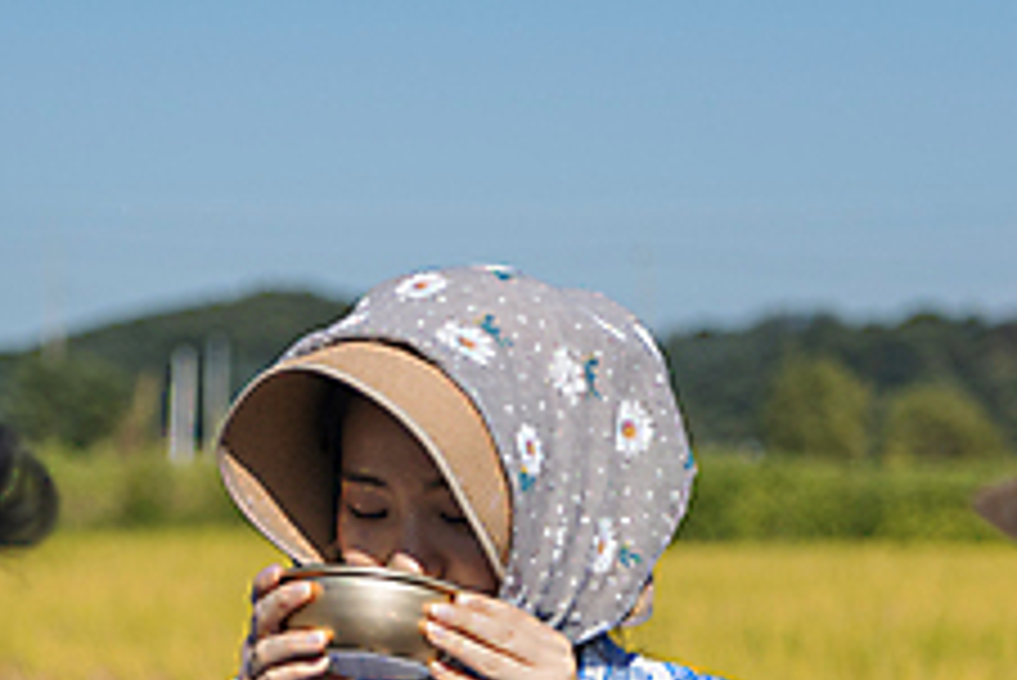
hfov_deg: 14.8
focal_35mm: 138
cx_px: 392
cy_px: 648
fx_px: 3901
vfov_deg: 9.9
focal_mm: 52
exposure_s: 1/5000
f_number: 2.8
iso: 100
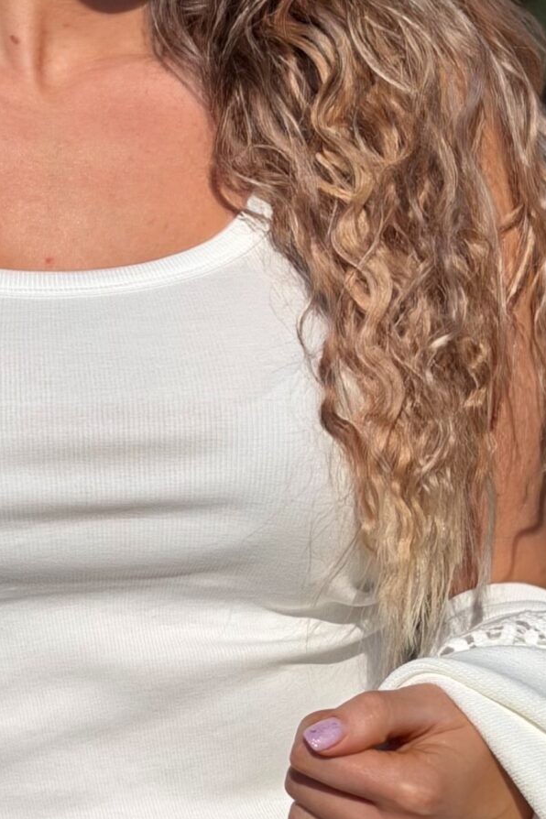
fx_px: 3253
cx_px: -90
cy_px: 374
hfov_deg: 9.5
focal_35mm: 143
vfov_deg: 14.3
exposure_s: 1/11364
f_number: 1.78
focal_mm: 6.76
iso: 64
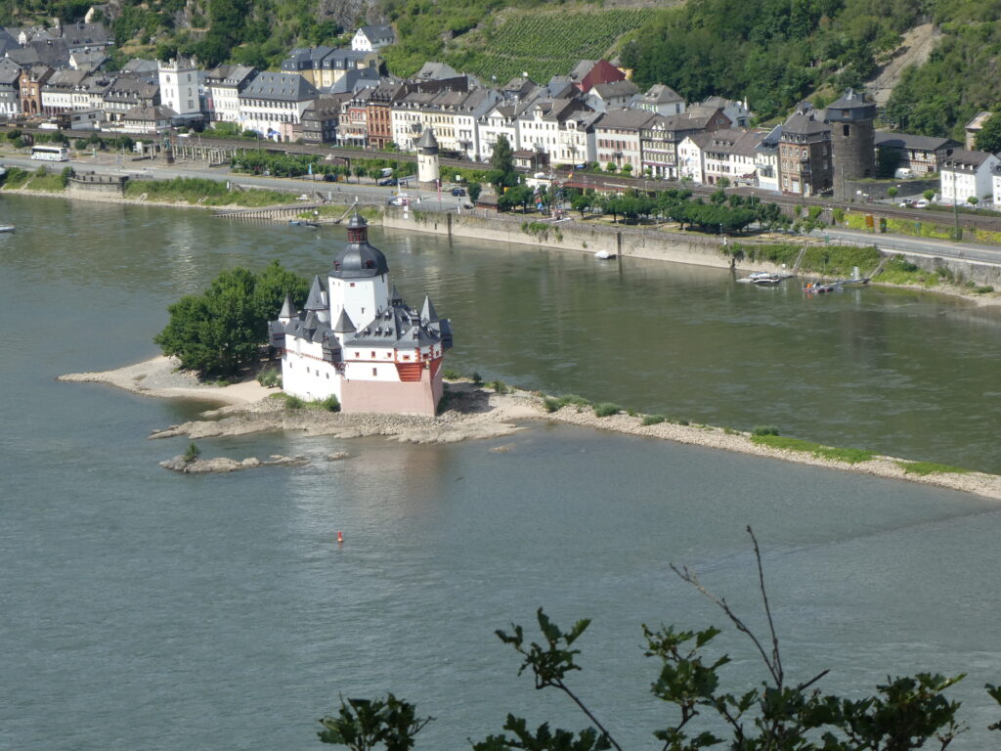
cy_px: 376
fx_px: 4367
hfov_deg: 13.1
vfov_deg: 9.8
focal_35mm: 151
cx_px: 500
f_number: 5.4
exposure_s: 1/320
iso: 80
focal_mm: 27.1
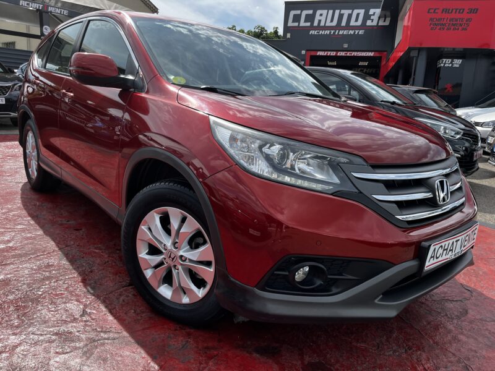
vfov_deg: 53.1
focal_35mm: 26
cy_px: 186
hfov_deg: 67.3
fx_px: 372
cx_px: 248
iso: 50
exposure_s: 1/1802
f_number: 1.6
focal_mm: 5.1
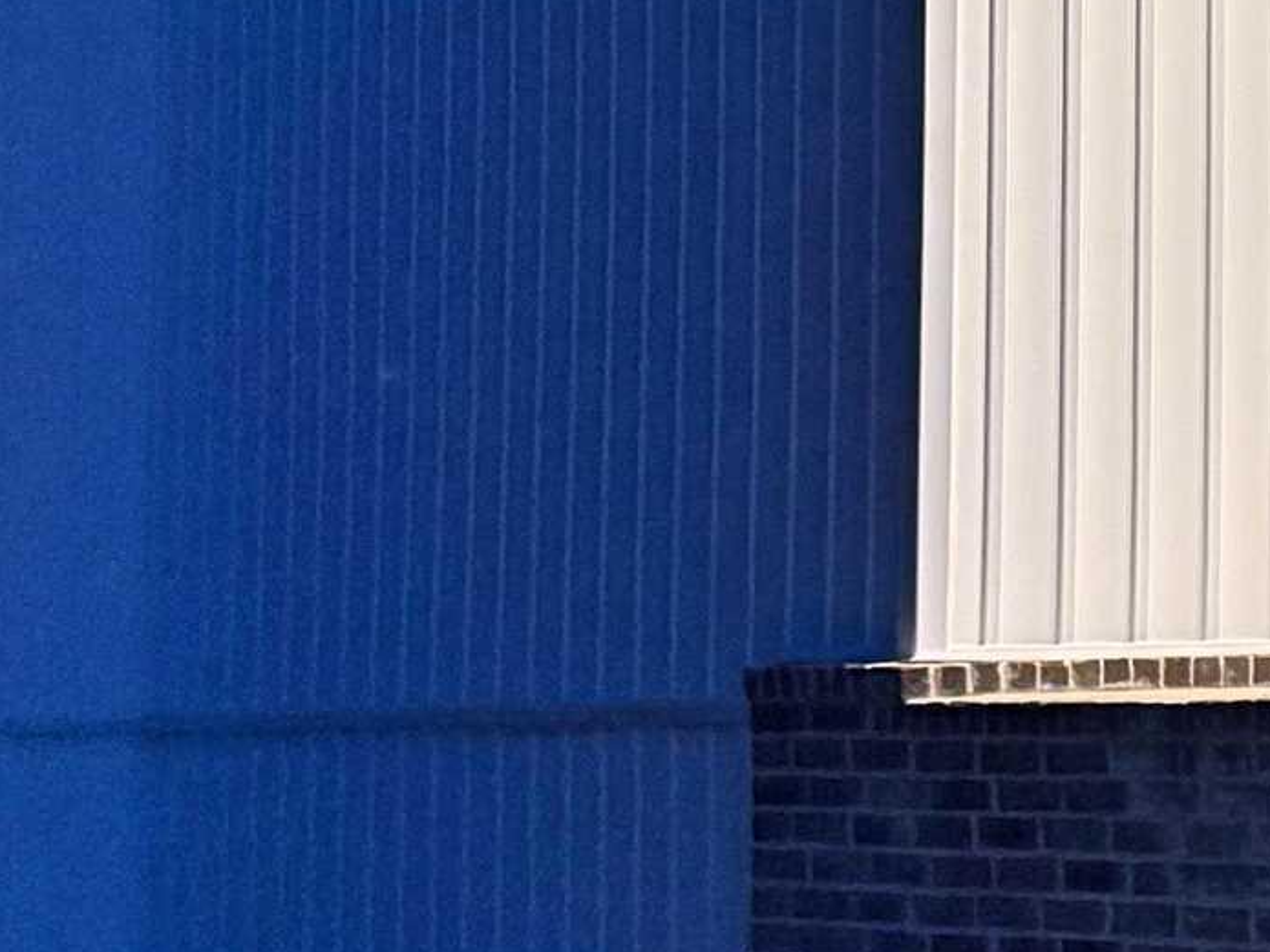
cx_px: 2538
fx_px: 4218
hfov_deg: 14.3
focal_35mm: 115
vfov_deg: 12.8
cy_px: 214
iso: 500
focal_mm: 5.96
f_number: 1.6
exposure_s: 1/60
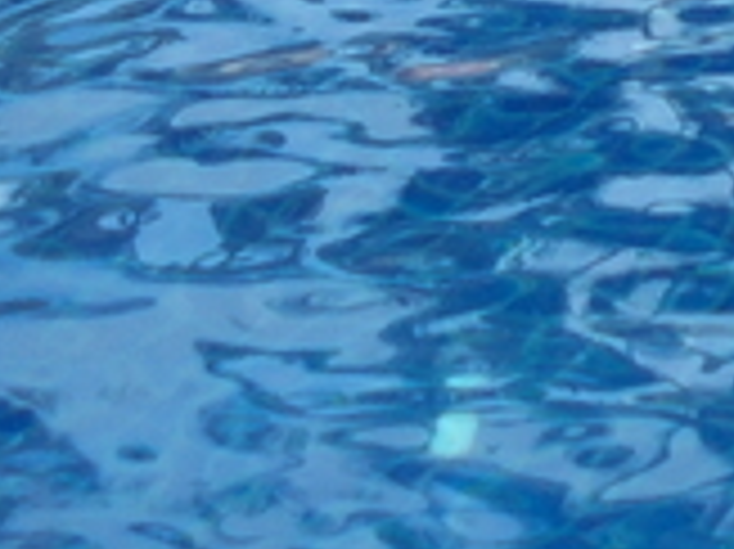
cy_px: -652
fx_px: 3242
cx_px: 1558
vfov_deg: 9.0
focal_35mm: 153
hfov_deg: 11.4
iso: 100
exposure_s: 1/400
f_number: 3.5
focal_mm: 4.6
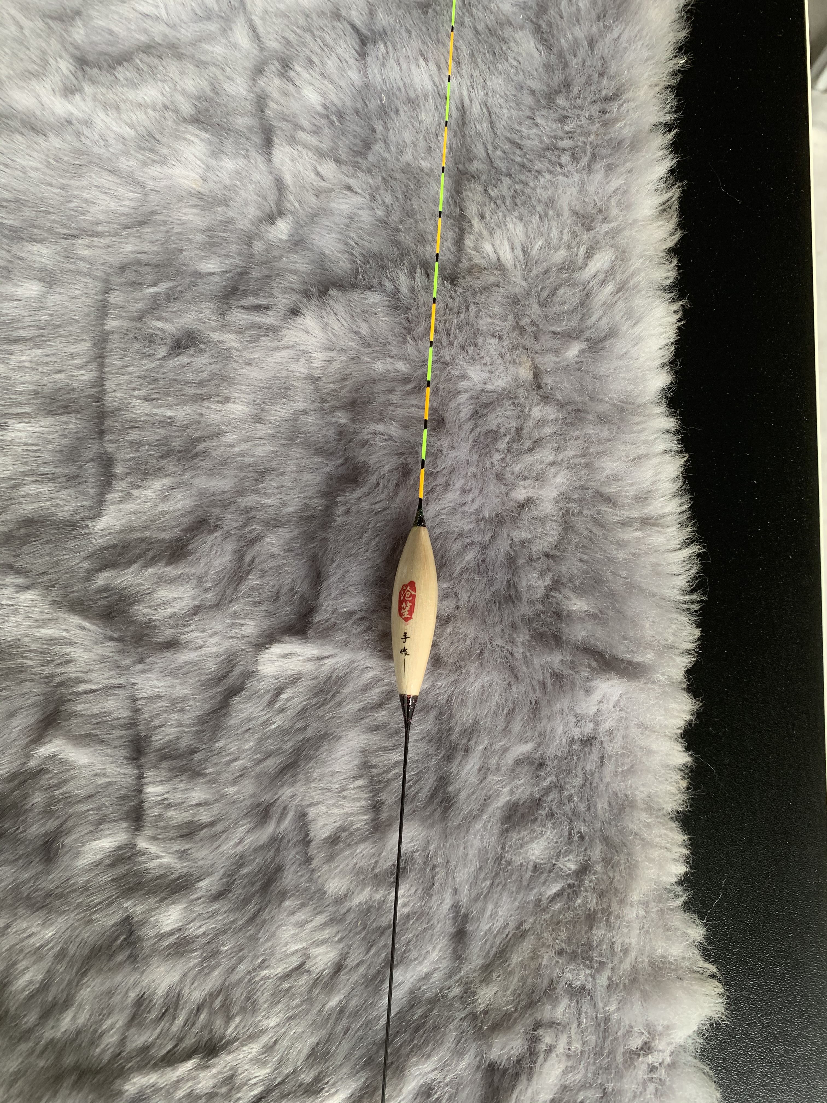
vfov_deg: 67.3
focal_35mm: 26
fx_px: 828
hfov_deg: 53.1
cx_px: 414
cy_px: 552
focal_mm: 4.25
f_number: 1.8
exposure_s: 1/60
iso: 100
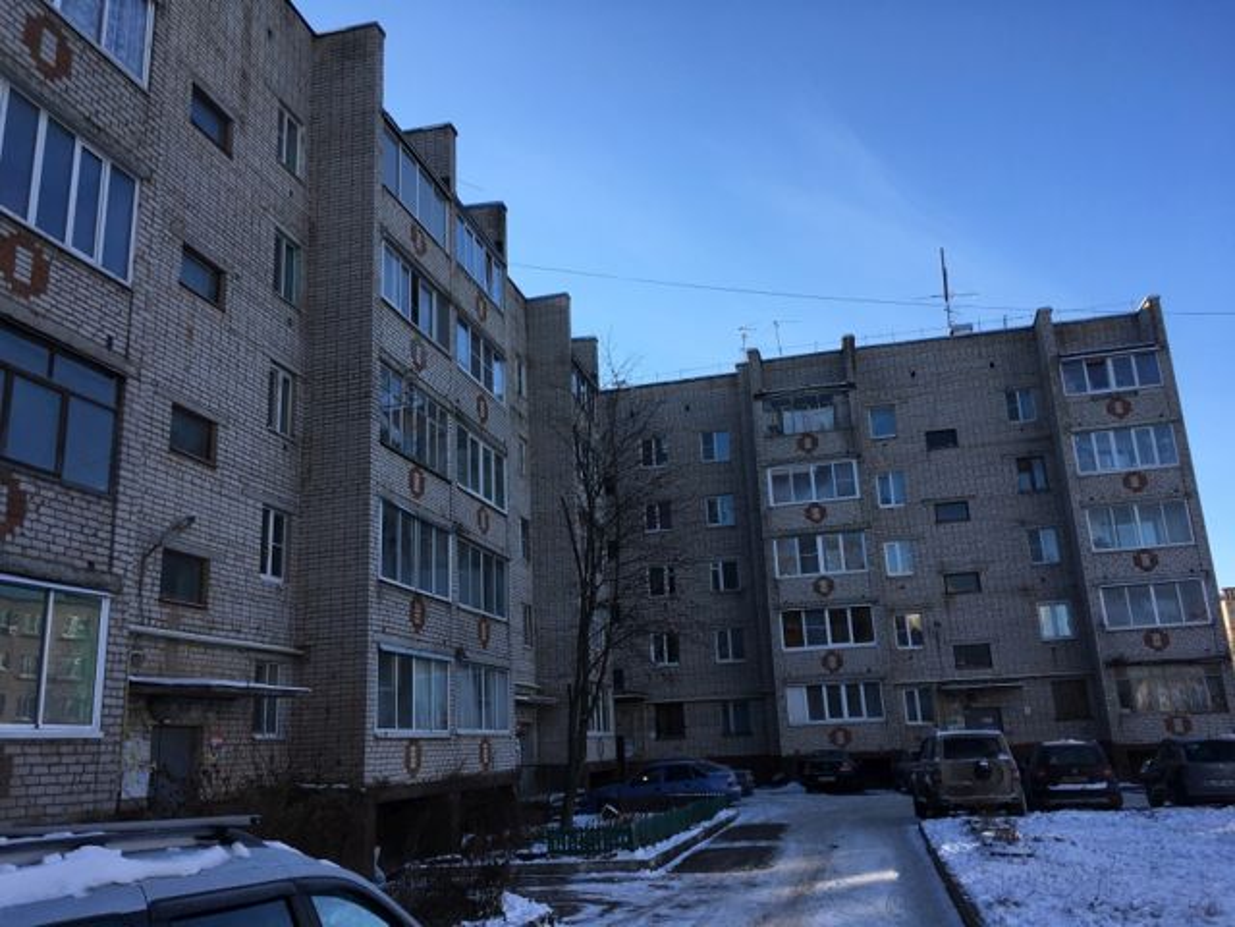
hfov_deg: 61.7
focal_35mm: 29
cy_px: 464
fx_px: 1035
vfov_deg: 48.2
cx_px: 618
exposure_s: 1/894
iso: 25
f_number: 2.2
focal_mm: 4.15
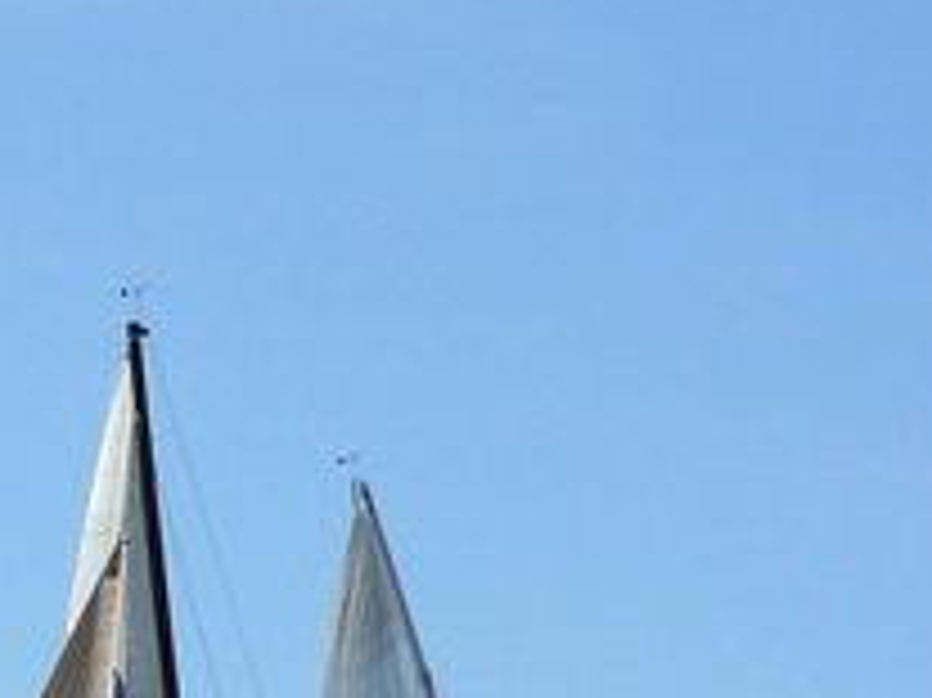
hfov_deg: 4.3
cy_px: 1328
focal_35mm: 453
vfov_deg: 3.3
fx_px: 12189
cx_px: -801
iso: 100
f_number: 5.6
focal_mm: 19.5
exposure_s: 1/1000
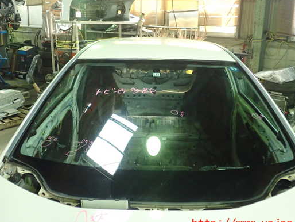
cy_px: 102
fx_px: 298
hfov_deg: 52.6
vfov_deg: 40.7
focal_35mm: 35
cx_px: 149
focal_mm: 5.5
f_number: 2.3
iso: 800
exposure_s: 1/125
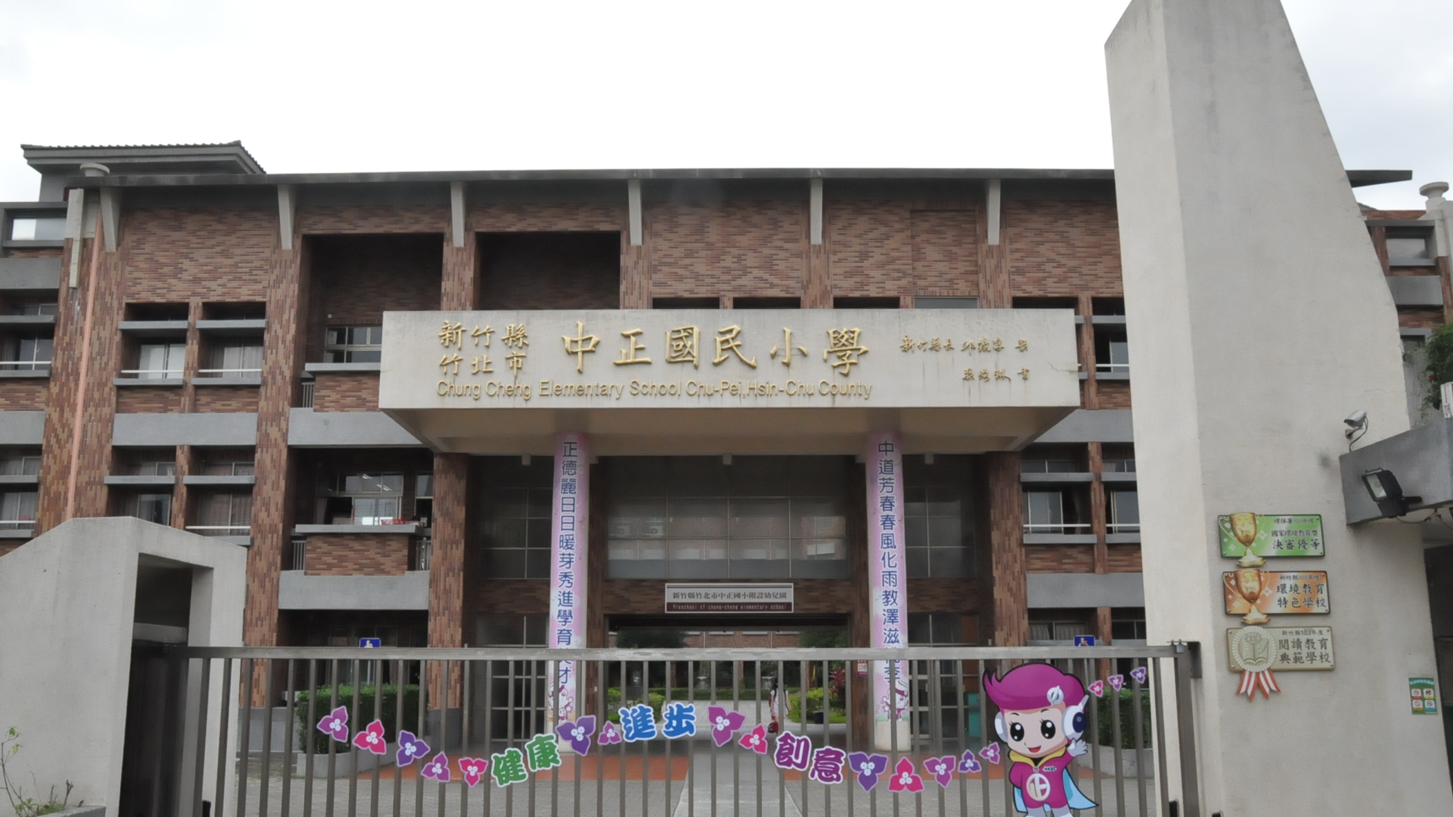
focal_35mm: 34
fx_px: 1292
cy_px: 435
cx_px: 722
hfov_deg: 58.7
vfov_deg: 35.1
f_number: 16
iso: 3200
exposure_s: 1/1000
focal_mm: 21
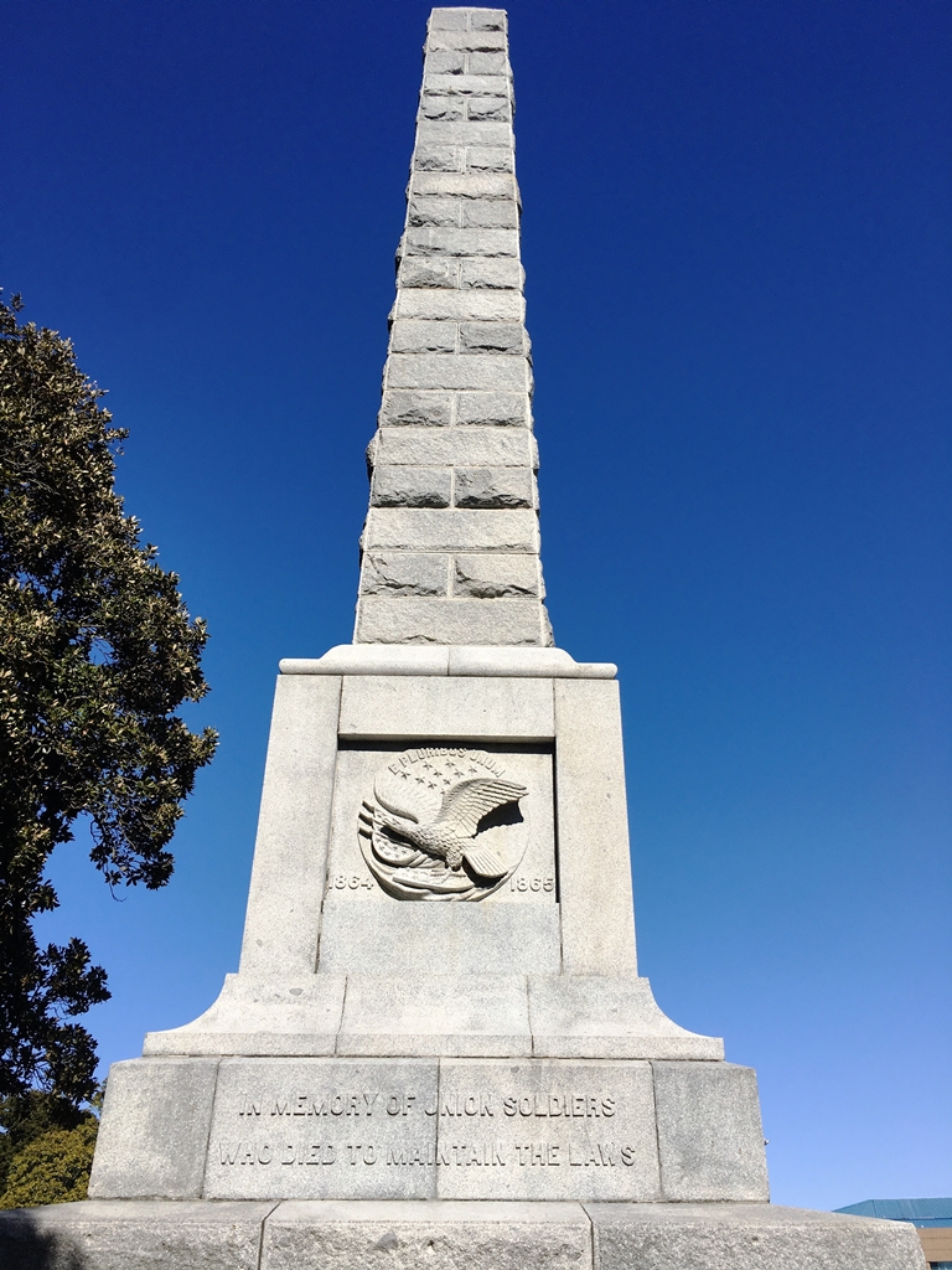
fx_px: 1063
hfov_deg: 48.2
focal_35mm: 29
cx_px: 476
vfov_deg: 61.7
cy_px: 635
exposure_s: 1/2404
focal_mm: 4.15
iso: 25
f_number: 2.2
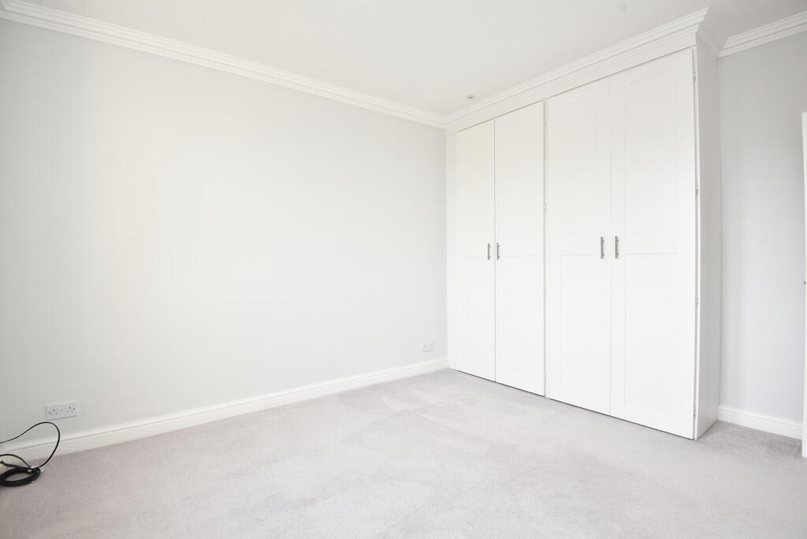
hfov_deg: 93.2
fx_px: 381
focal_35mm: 17
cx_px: 404
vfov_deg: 70.5
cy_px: 270
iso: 400
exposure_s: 1/40
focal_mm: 17
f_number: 7.1
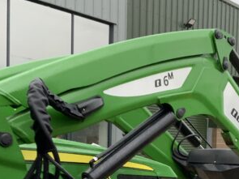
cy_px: 155
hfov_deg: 30.6
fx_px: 435
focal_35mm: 63
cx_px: 152
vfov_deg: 22.8
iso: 64
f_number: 1.8
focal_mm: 3
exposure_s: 1/63
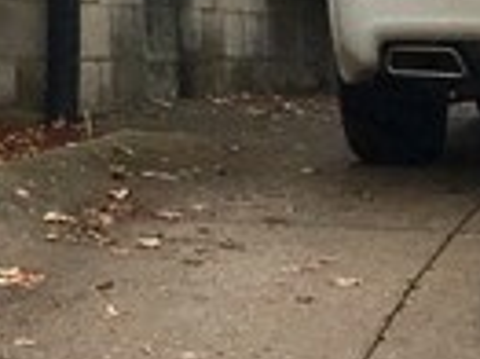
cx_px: -652
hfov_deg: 8.1
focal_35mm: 227
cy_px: -608
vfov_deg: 6.2
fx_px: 3145
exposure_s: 1/248
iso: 25
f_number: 2.2
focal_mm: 4.15
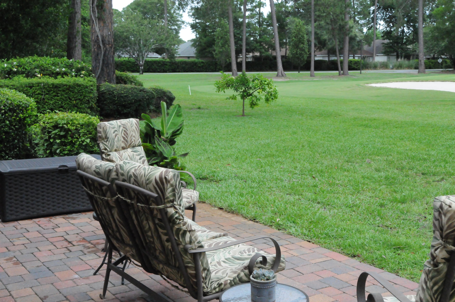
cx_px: 228
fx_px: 568
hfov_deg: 43.7
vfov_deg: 29.8
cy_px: 151
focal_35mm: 45
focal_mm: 30
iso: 3200
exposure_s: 1/800
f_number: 14
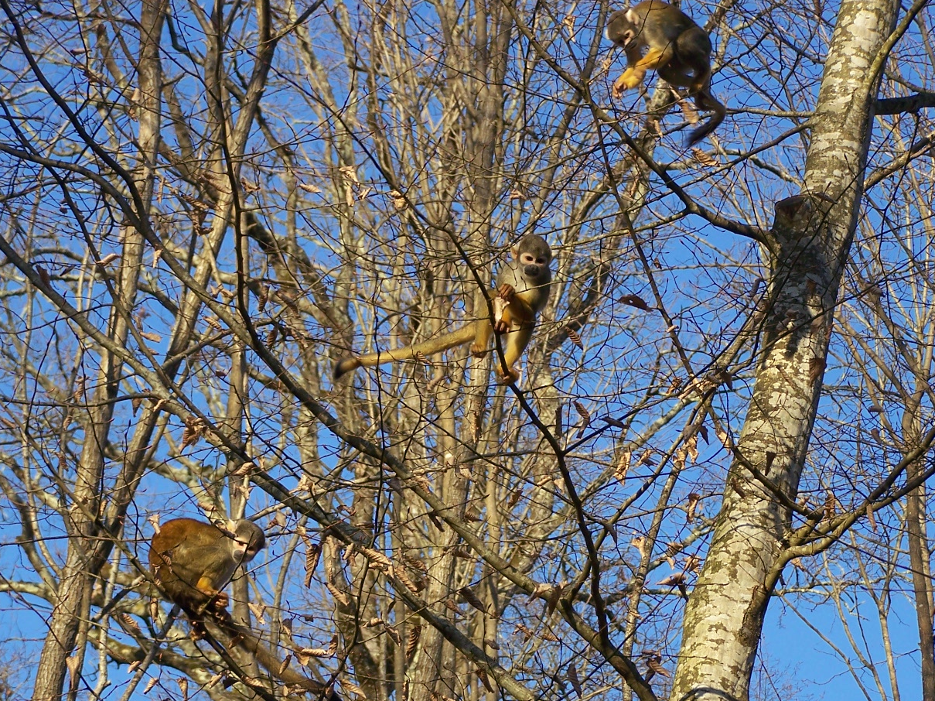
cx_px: 508
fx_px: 3753
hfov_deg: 14.2
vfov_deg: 10.7
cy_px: 443
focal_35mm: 139
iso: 64
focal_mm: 17.5
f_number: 3.2
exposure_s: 1/320
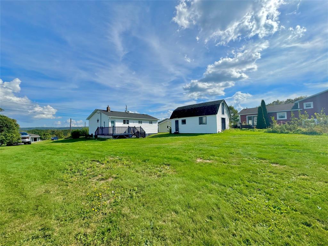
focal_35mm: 14
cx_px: 164
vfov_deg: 85.7
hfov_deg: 102.1
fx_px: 133
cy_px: 123
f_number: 2.2
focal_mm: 2.22
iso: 50
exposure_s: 1/3390
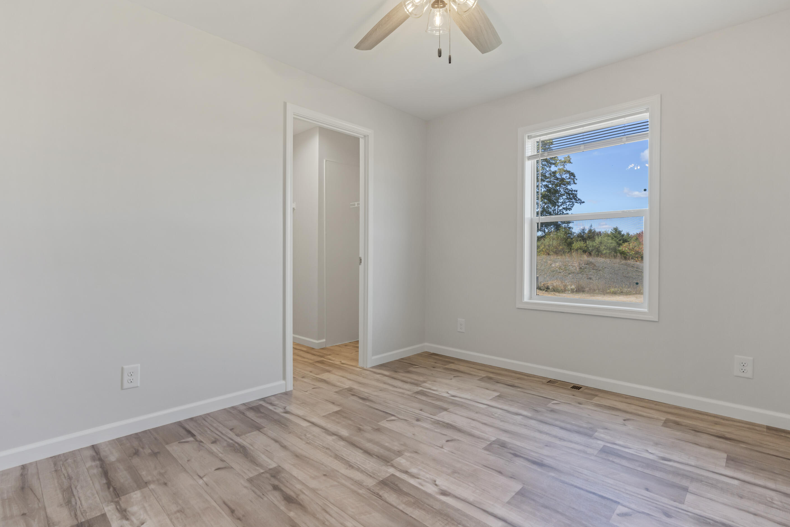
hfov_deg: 93.2
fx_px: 373
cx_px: 371
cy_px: 259
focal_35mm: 17
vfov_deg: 70.4
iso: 800
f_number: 8
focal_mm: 16
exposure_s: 1/45
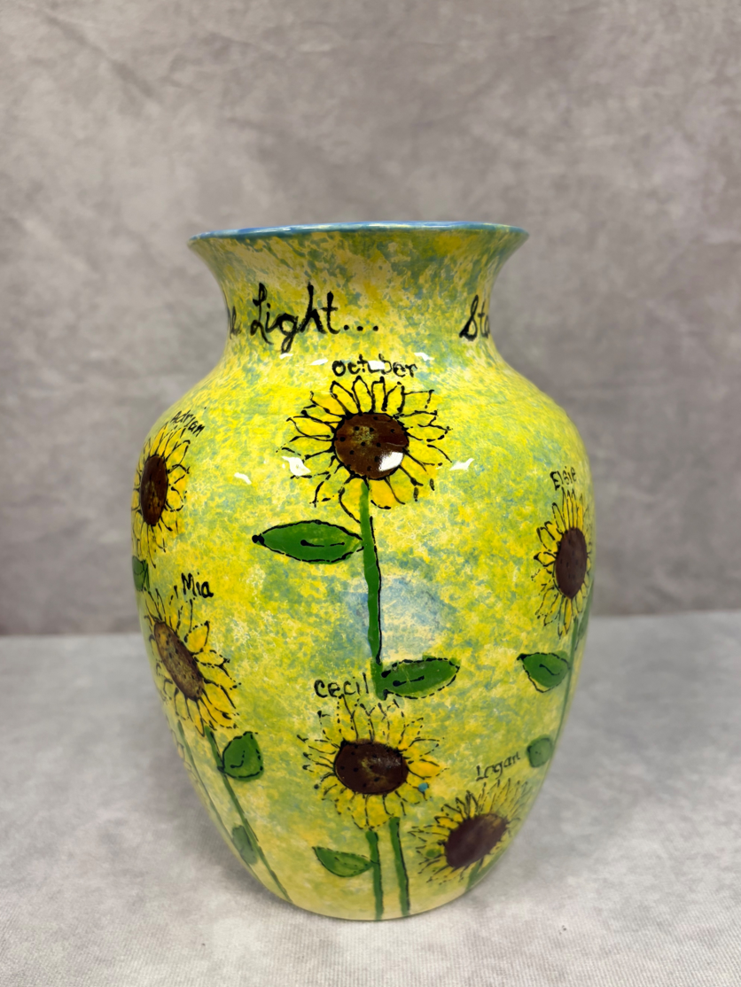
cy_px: 503
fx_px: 799
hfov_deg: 49.8
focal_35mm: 28
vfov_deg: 63.4
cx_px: 376
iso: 160
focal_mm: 5.96
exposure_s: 1/60
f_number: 1.6
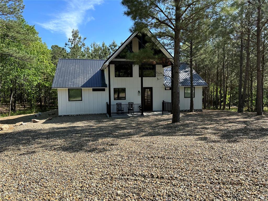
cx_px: 134
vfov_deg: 56.8
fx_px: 186
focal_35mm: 24
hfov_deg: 71.6
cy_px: 100
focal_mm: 6.86
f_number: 1.78
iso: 80
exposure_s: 1/1812
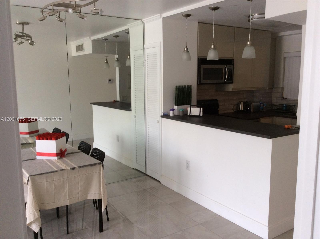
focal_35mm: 32
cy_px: 120
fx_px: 295
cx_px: 160
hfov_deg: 56.9
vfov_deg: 44.0
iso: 50
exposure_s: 1/24
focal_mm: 3.3
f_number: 2.4
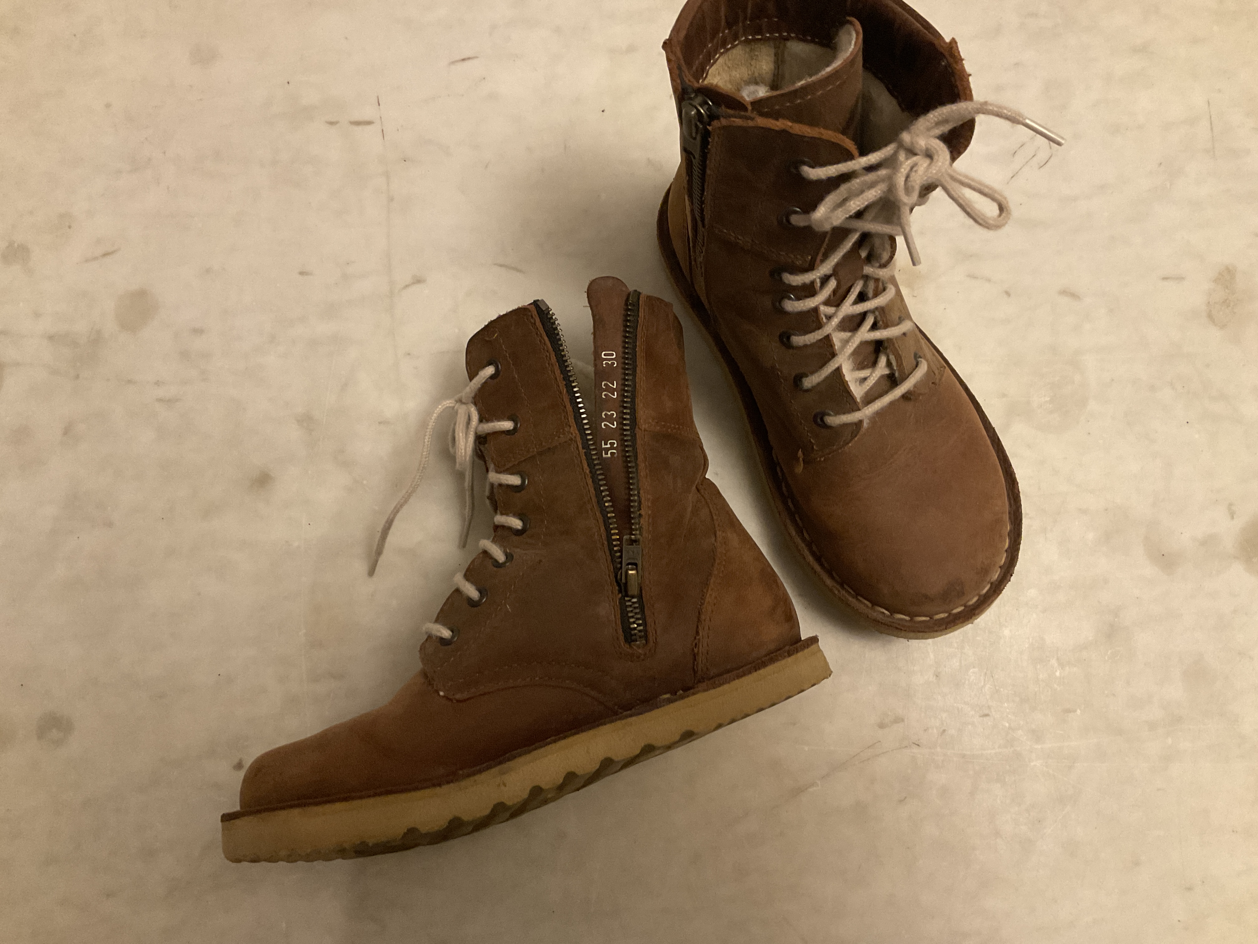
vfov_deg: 48.2
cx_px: 629
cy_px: 472
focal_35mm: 29
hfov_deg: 61.7
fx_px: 1054
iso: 250
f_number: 1.8
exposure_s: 1/50
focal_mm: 3
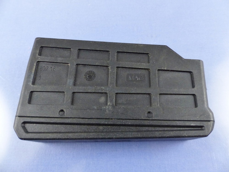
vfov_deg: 54.9
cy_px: 86
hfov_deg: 69.4
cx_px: 114
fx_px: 165
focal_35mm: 25
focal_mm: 4.5
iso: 320
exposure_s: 1/60
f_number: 2.8
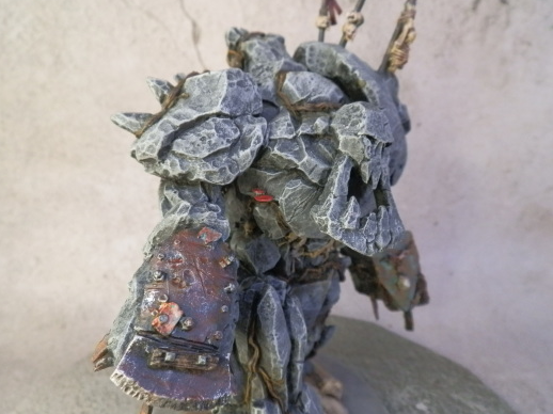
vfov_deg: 48.2
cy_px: 203
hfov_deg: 61.7
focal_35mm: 29
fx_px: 463
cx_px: 276
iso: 400
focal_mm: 5
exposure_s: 1/100
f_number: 3.1
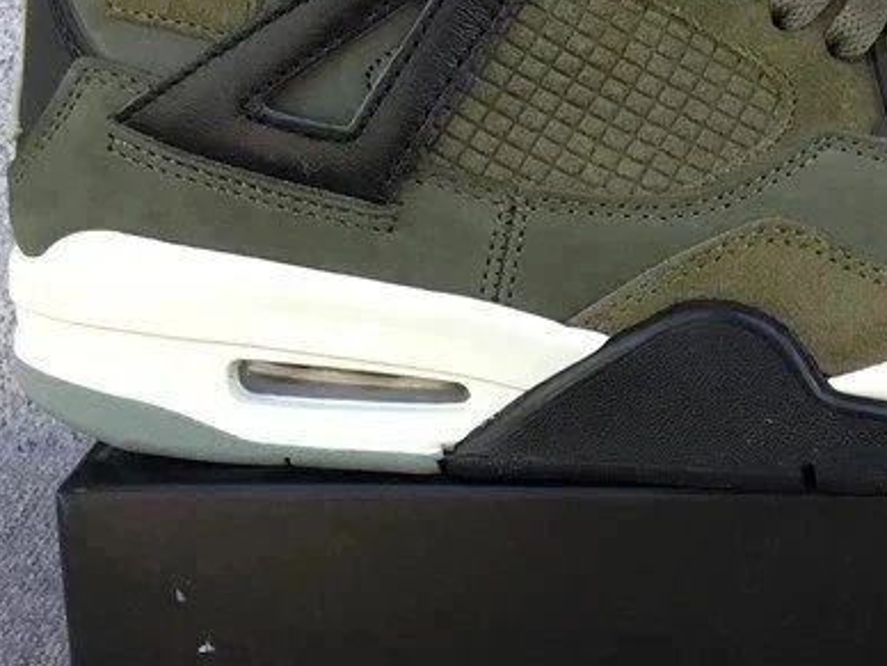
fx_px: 1845
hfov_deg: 26.6
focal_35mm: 72
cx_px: 677
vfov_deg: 20.4
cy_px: 303
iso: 32
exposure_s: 1/100
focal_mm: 3.3
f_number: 2.4
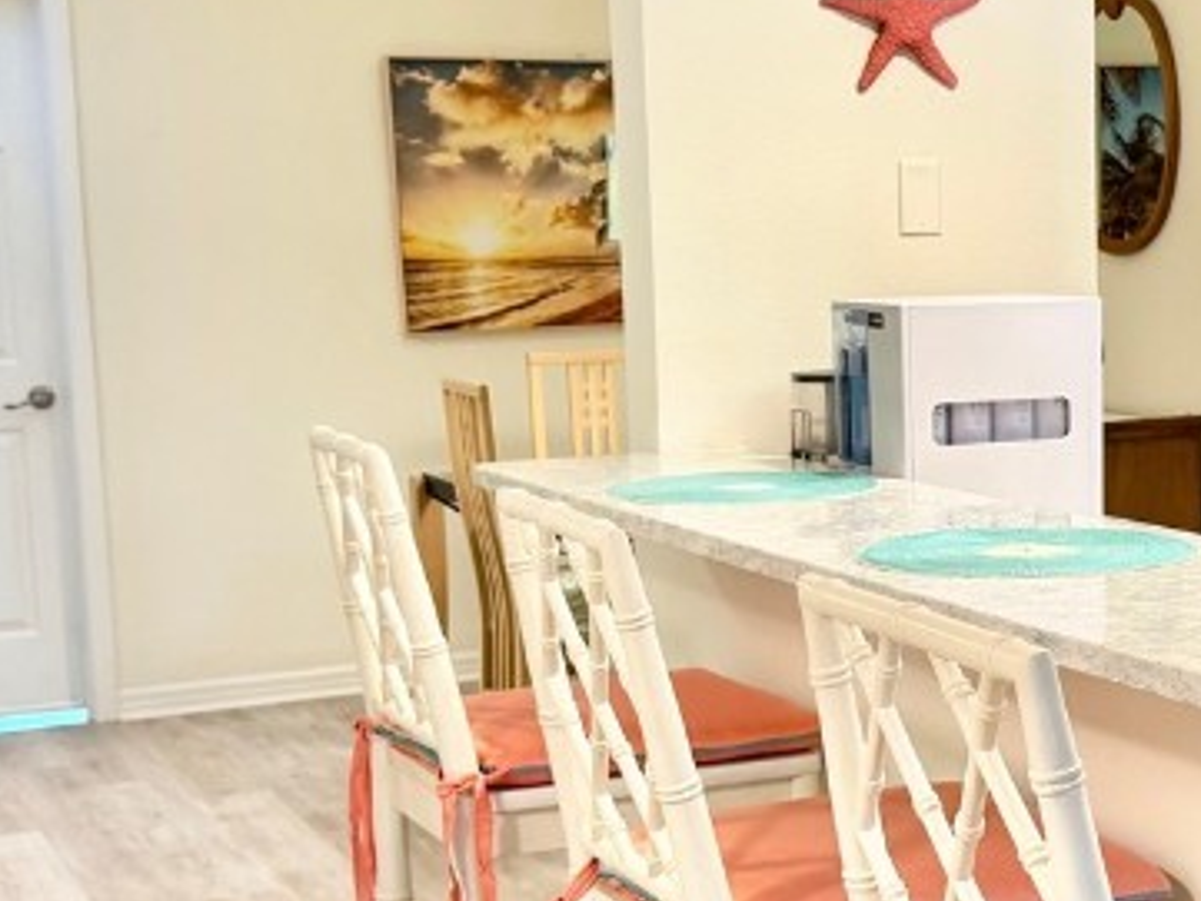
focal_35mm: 68
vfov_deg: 21.6
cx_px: 1055
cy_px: 592
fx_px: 2360
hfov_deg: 27.6
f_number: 1.78
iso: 200
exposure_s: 1/60
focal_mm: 6.76
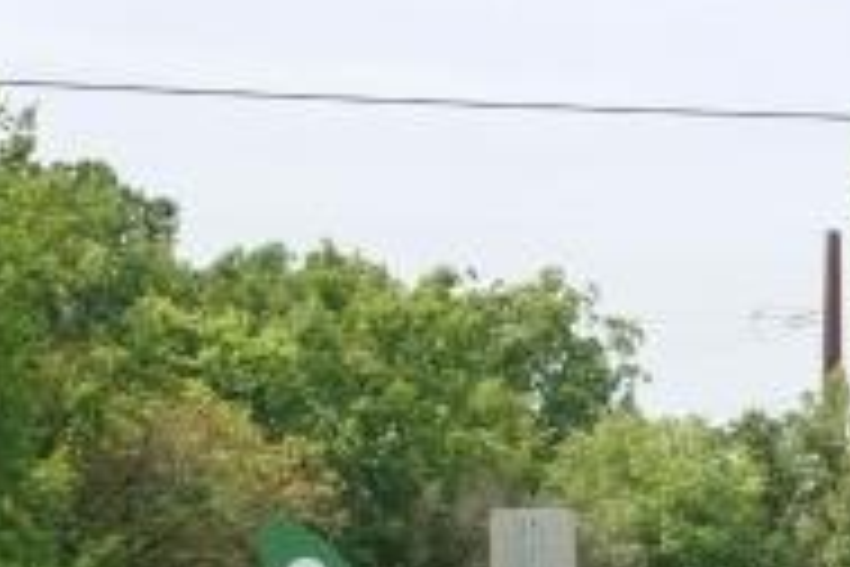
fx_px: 4793
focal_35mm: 203
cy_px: 718
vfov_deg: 6.7
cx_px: 1493
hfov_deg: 9.7
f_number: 10
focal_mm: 30
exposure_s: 1/320
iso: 400
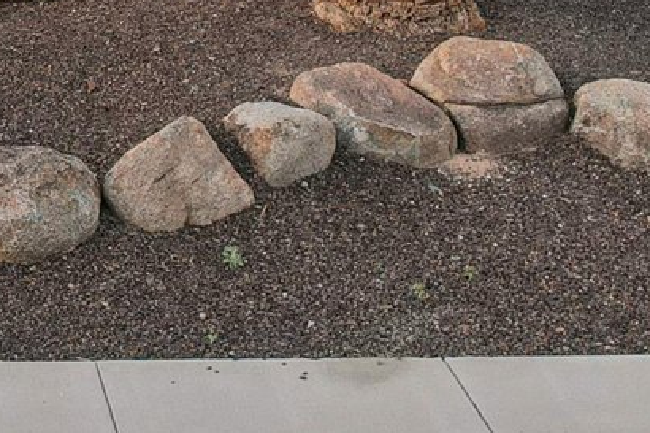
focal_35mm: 110
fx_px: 1985
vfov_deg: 12.0
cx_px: -135
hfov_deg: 17.7
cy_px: -155
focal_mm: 8.4
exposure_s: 1/20
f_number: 2.8
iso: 100
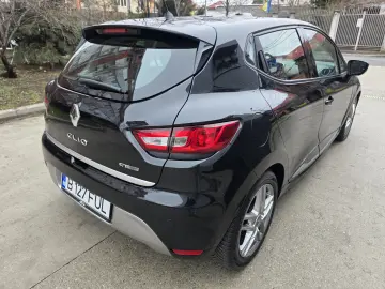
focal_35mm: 23
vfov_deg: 58.9
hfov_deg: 73.9
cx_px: 192
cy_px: 144
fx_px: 256
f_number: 1.7
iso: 80
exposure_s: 1/180
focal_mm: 6.3
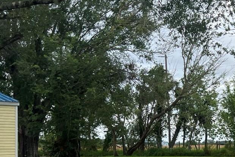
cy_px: 139
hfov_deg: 26.8
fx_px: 457
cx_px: 249
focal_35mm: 70
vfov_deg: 19.1
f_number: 1.5
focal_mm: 5.7
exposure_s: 1/1468
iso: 50
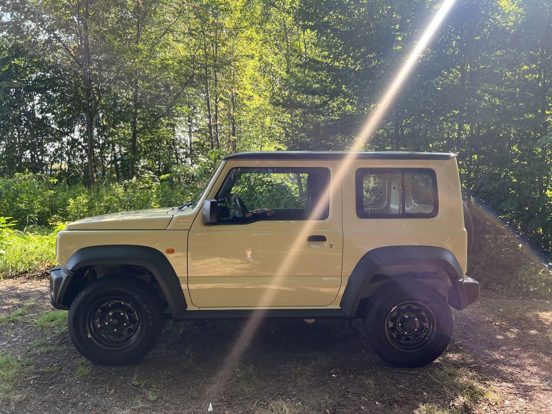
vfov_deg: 53.1
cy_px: 207
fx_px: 415
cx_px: 276
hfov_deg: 67.3
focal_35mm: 26
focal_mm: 5.7
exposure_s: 1/331
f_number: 1.5
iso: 50
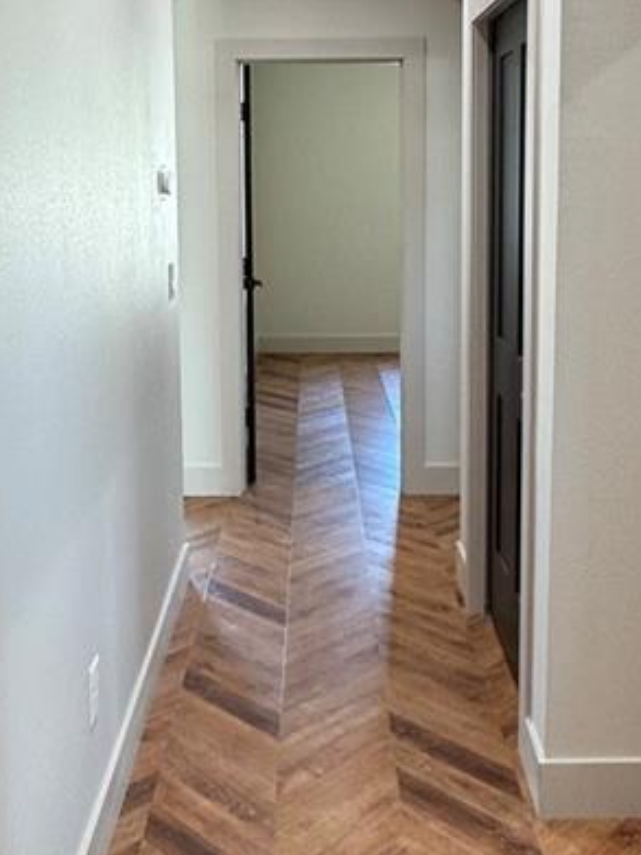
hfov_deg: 33.6
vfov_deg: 43.0
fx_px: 1062
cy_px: 260
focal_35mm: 43
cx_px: 313
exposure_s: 1/60
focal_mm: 2.22
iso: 160
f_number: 2.2
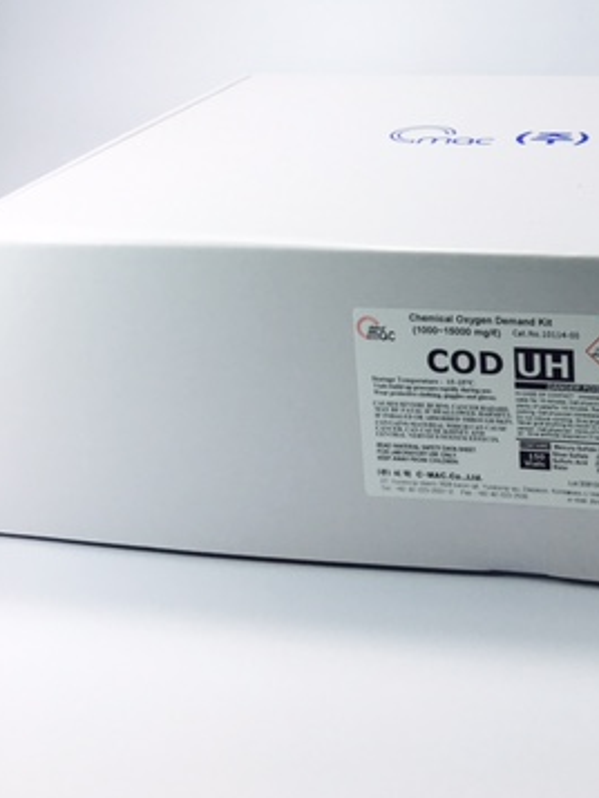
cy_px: 130
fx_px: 1199
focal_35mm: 52
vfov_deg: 35.3
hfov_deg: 27.2
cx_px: 523
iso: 32
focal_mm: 4.15
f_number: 2.2
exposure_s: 1/100
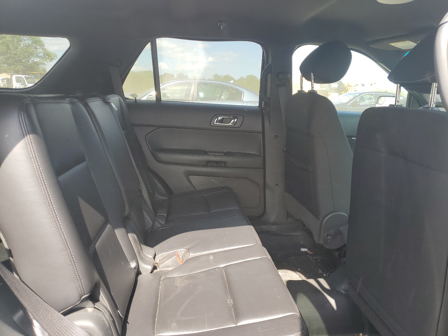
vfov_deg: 53.1
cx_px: 224
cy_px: 168
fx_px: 336
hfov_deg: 67.3
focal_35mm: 26
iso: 50
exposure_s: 1/357
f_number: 1.5
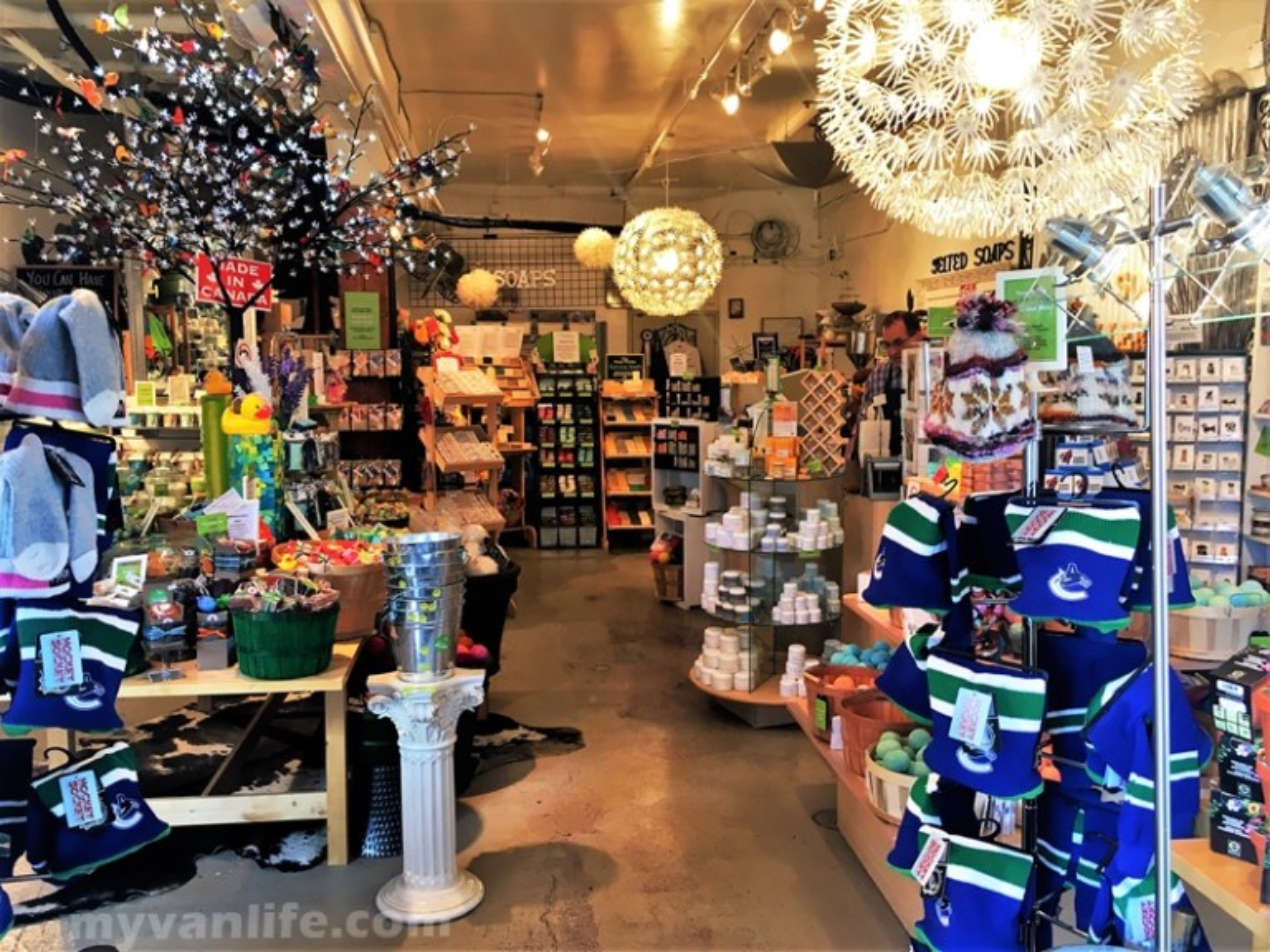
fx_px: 1064
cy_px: 476
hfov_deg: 61.7
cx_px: 635
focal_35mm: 29
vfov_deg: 48.2
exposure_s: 1/30
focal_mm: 4.15
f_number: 2.2
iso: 50
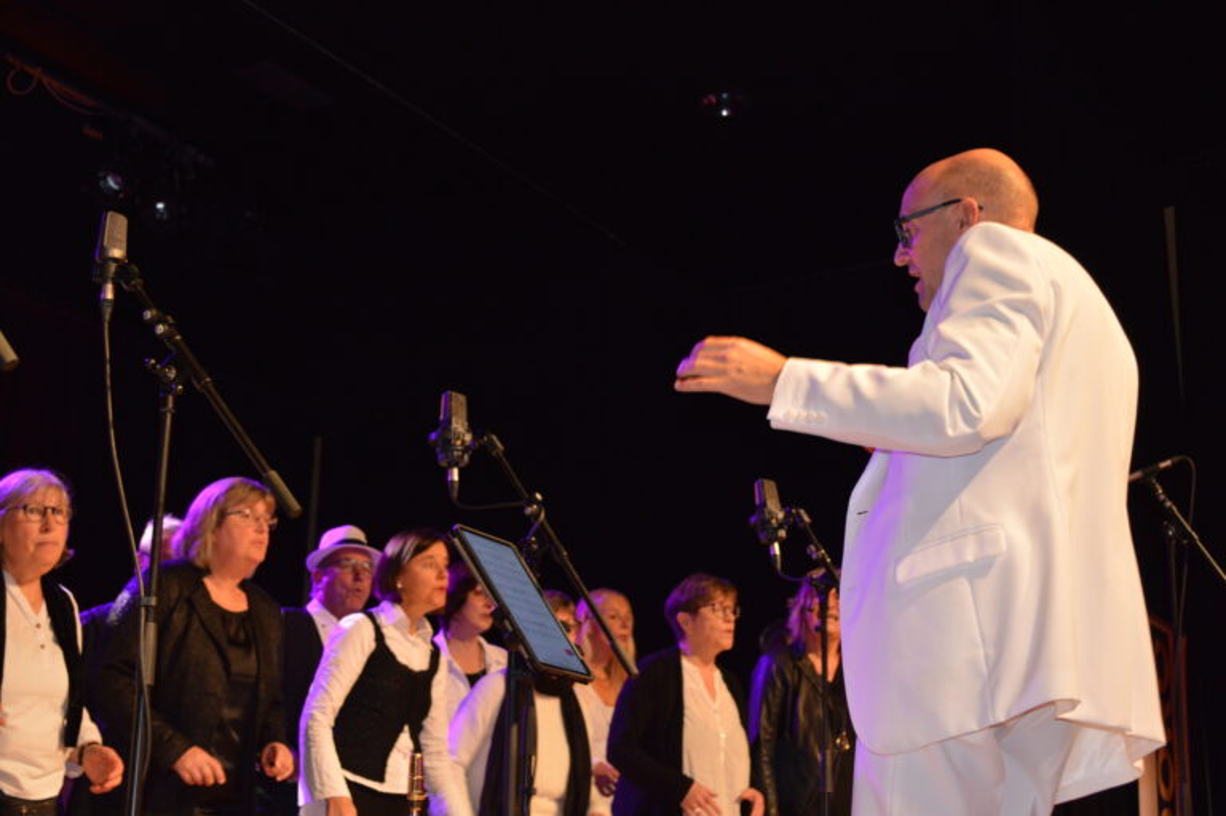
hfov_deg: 36.9
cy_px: 408
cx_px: 613
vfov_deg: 25.0
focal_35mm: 54
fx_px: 1838
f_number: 5
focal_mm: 36
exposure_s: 1/60
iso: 800
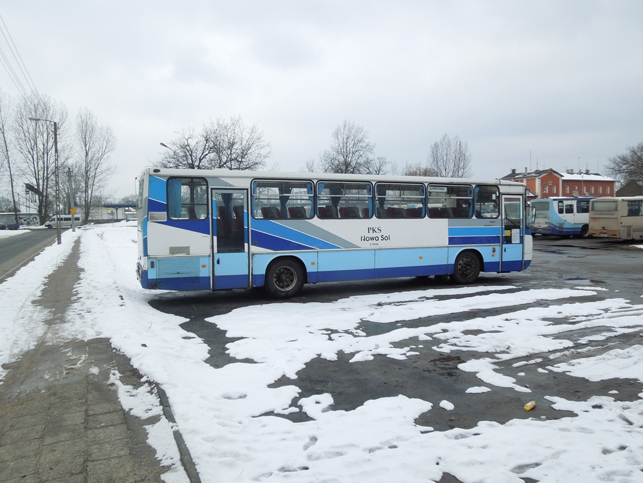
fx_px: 464
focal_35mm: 25
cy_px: 242
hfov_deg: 69.4
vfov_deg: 54.9
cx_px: 322
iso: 100
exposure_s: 1/800
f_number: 3.3
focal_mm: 4.5
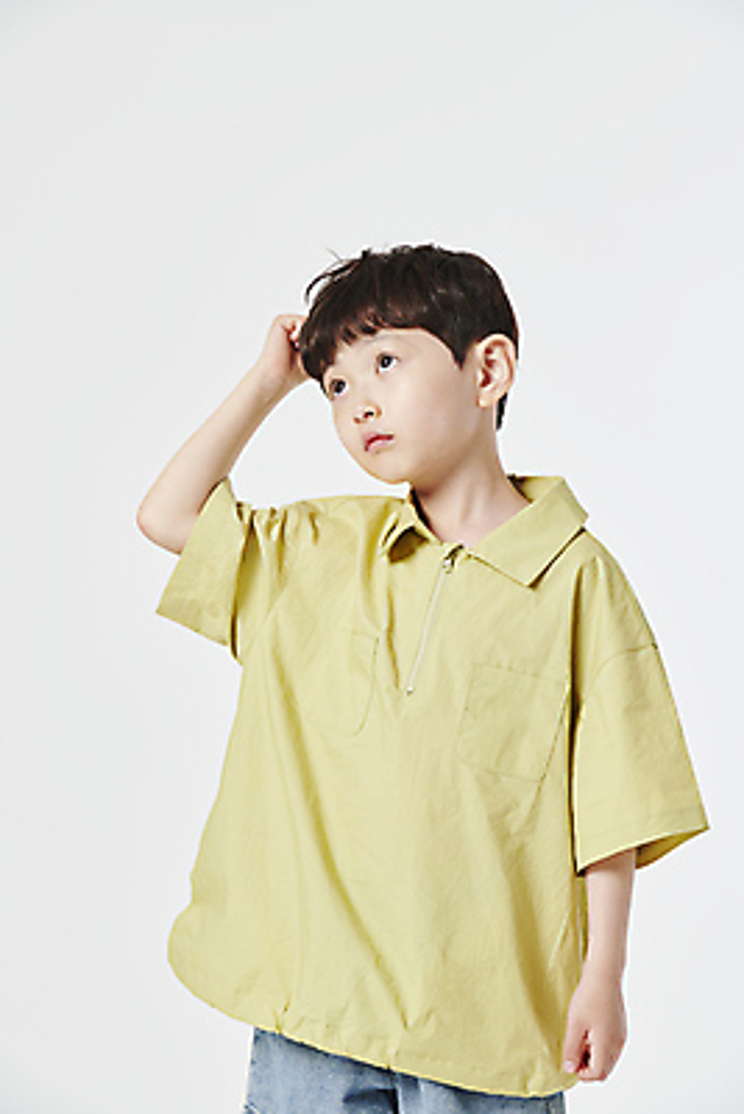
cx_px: 372
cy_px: 557
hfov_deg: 9.5
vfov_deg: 14.1
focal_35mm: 145
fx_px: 4491
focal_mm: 145
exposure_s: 1/125
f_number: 11
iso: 100
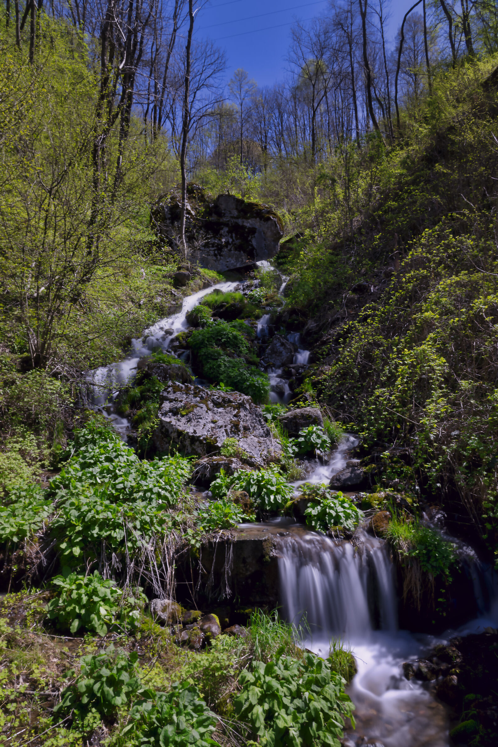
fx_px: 498
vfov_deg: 73.7
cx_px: 249
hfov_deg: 53.2
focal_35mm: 24
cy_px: 374
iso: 100
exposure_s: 15
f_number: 16
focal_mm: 24
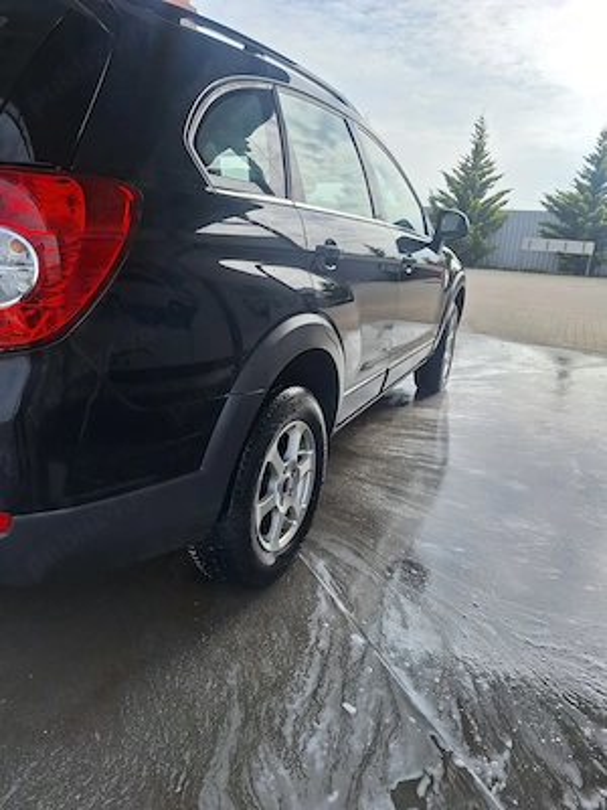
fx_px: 538
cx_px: 304
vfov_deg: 73.9
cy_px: 405
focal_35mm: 23
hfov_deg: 58.9
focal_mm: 5.54
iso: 40
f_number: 1.8
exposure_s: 1/1376
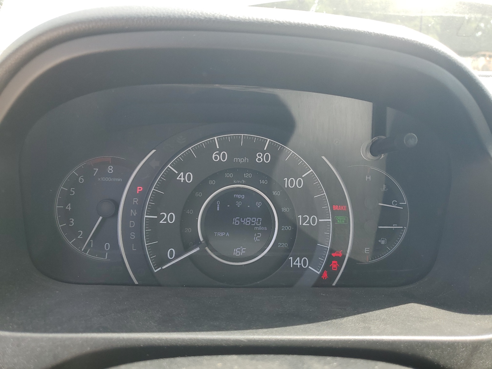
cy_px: 184
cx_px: 246
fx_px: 370
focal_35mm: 26
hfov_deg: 67.3
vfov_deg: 53.1
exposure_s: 1/526
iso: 50
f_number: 1.5
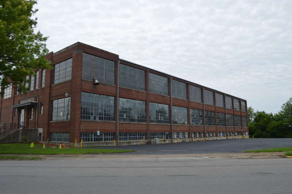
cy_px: 97
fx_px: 219
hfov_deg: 67.4
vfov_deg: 47.9
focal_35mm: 27
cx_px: 146
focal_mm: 18
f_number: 7.1
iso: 100
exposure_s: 1/200
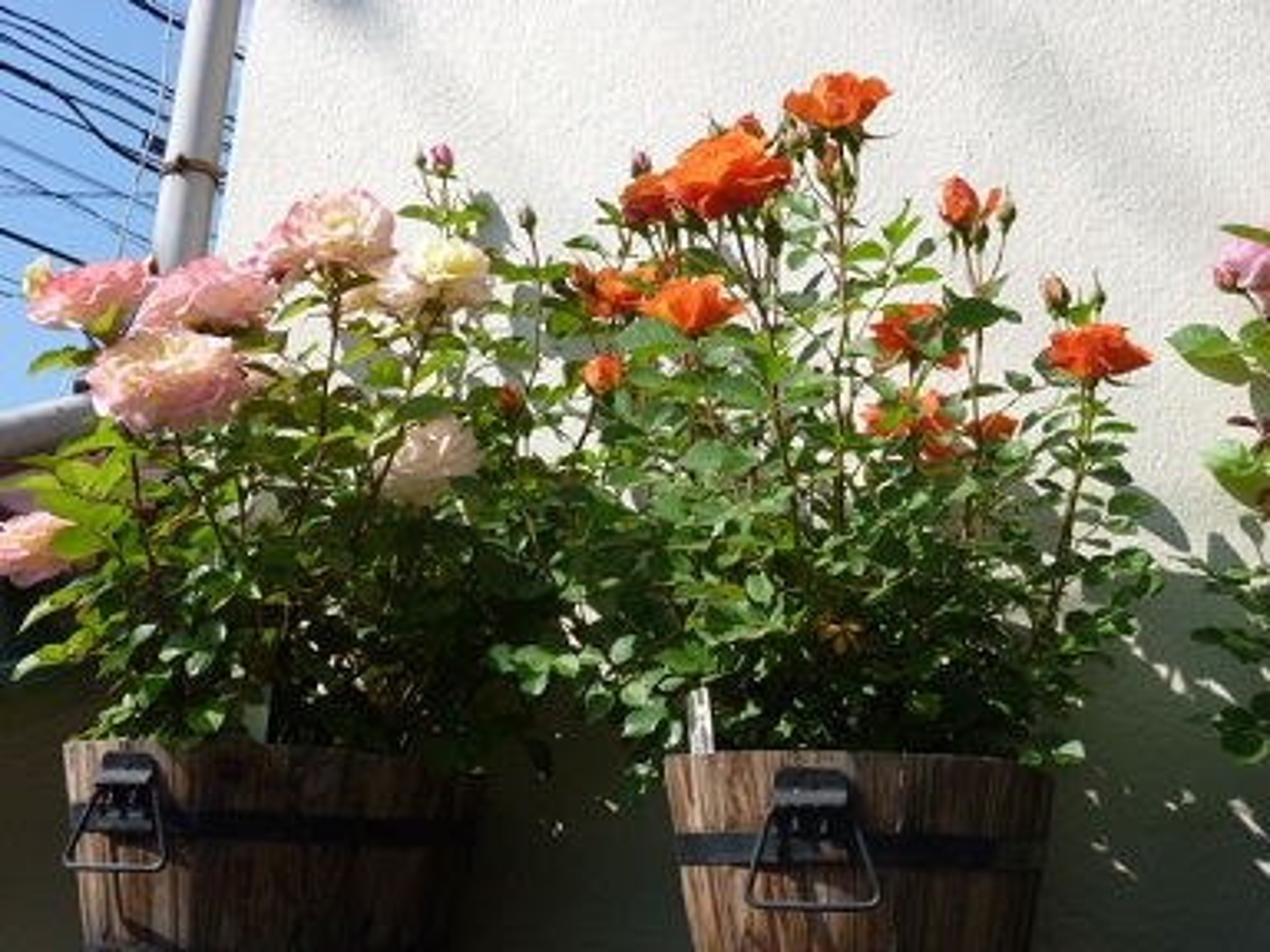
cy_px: 476
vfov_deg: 34.3
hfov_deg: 44.8
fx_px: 1541
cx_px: 635
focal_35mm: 42
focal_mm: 7.6
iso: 80
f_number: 4.1
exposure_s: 1/400
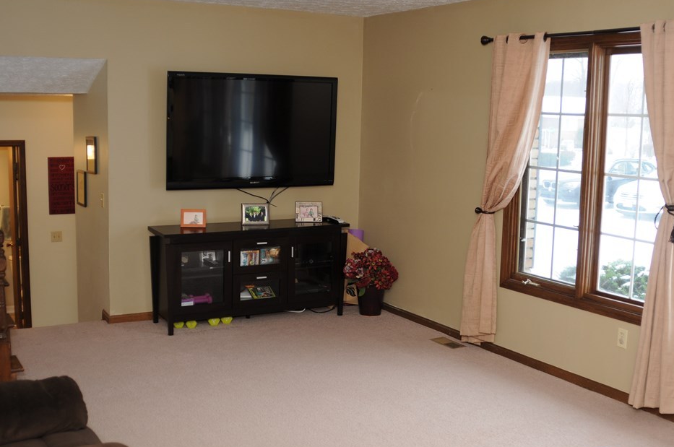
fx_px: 785
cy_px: 209
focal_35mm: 42
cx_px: 347
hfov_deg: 46.5
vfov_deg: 31.8
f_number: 2.8
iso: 250
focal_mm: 24
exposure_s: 1/80
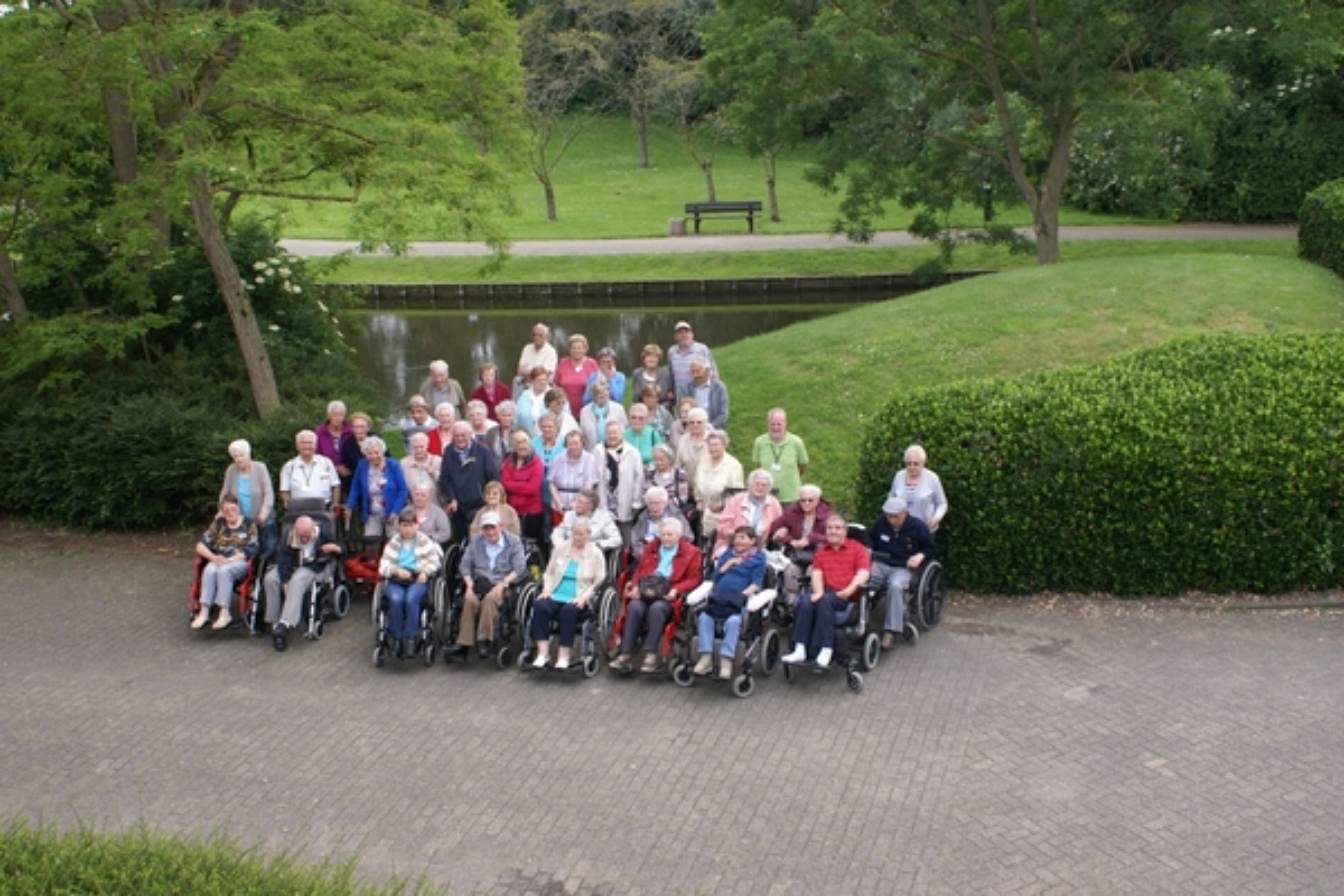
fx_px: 1456
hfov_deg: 49.6
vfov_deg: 34.2
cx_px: 672
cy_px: 448
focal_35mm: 39
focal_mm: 26
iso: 100
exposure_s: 1/60
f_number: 6.3
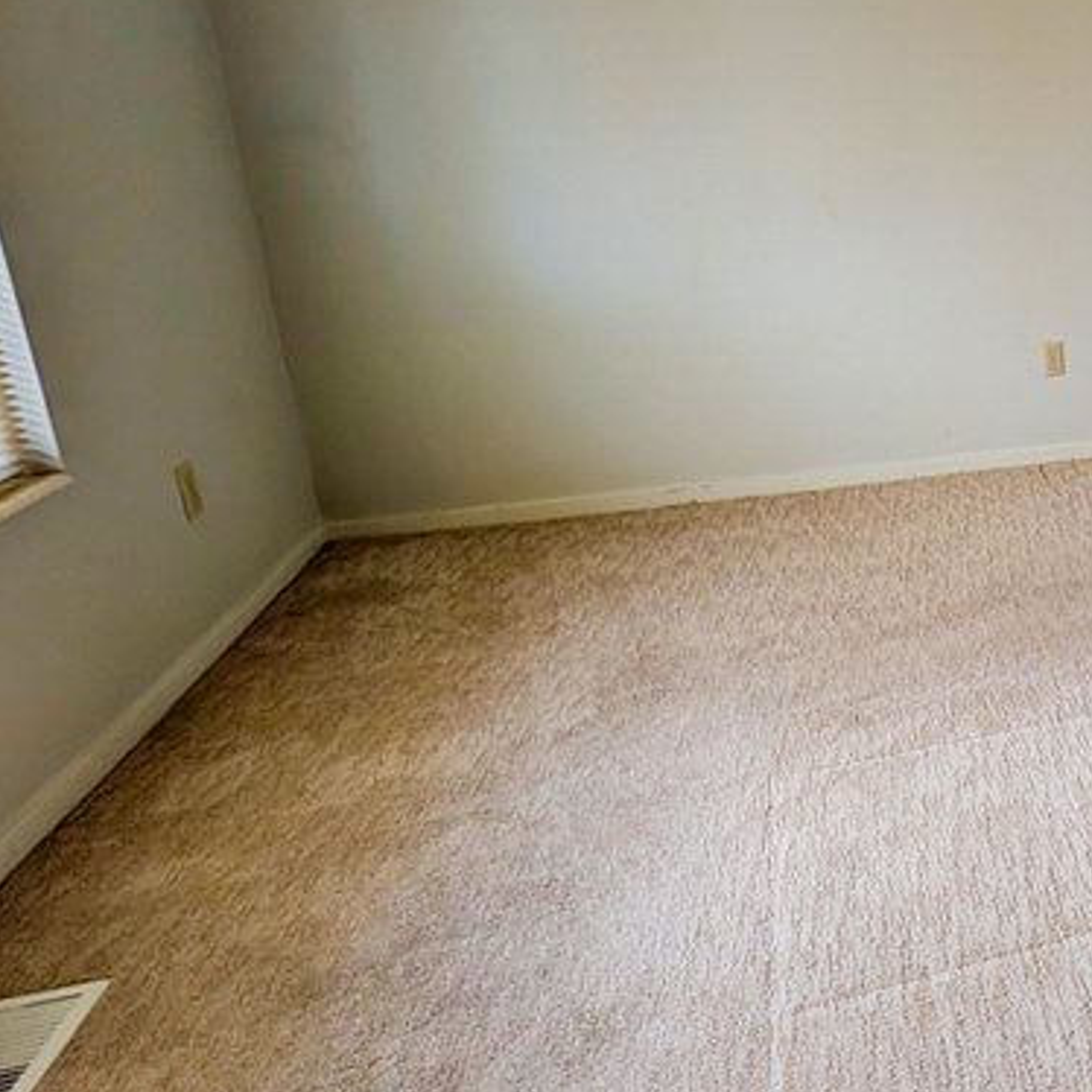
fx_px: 1035
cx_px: 1299
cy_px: 403
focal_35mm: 29
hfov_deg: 40.1
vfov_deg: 54.9
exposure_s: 1/39.1
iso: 67
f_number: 1.7
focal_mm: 2.02
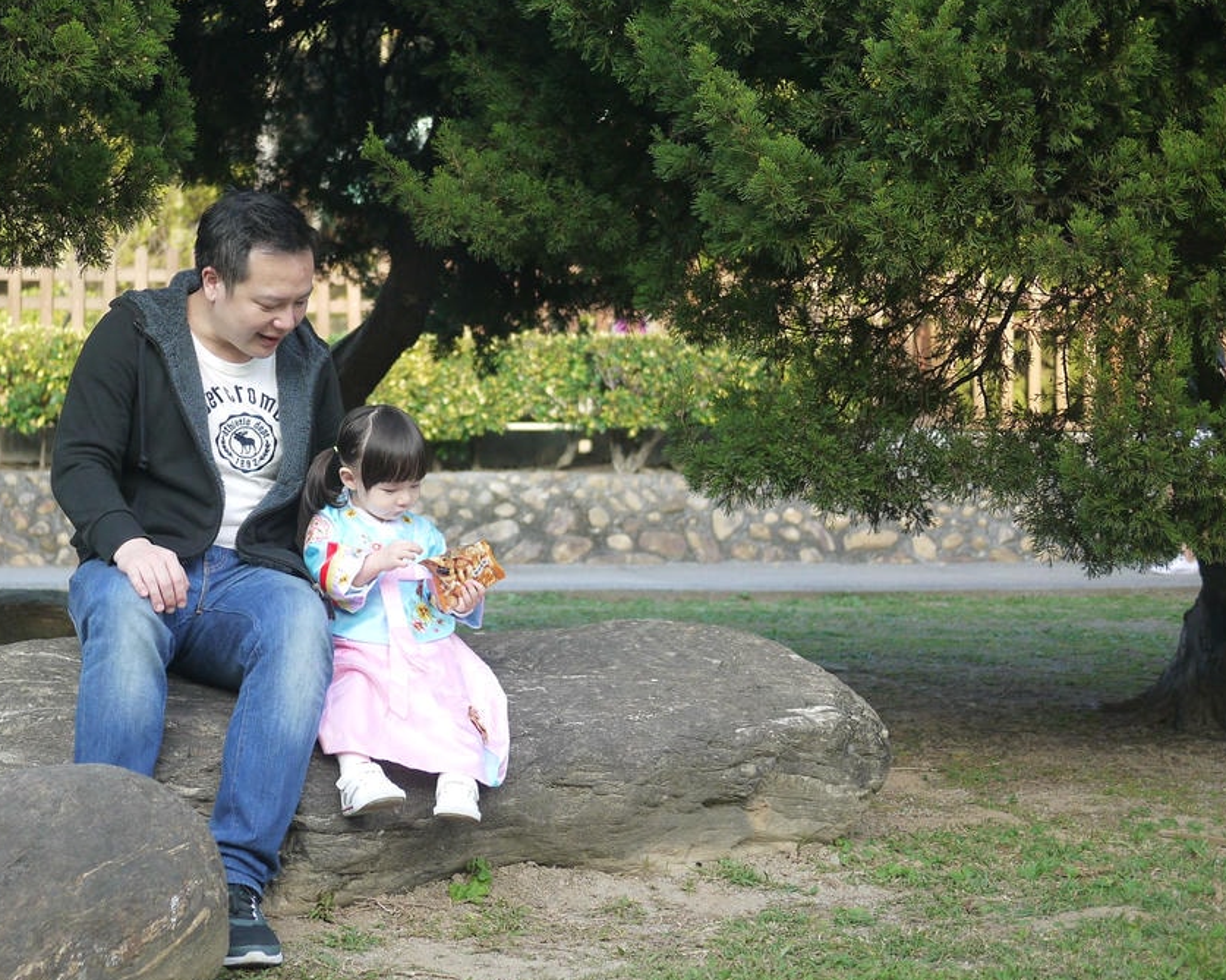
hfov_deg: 33.2
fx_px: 2031
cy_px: 431
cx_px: 391
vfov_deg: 27.1
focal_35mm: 56
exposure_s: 1/800
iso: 160
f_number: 1.7
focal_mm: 20
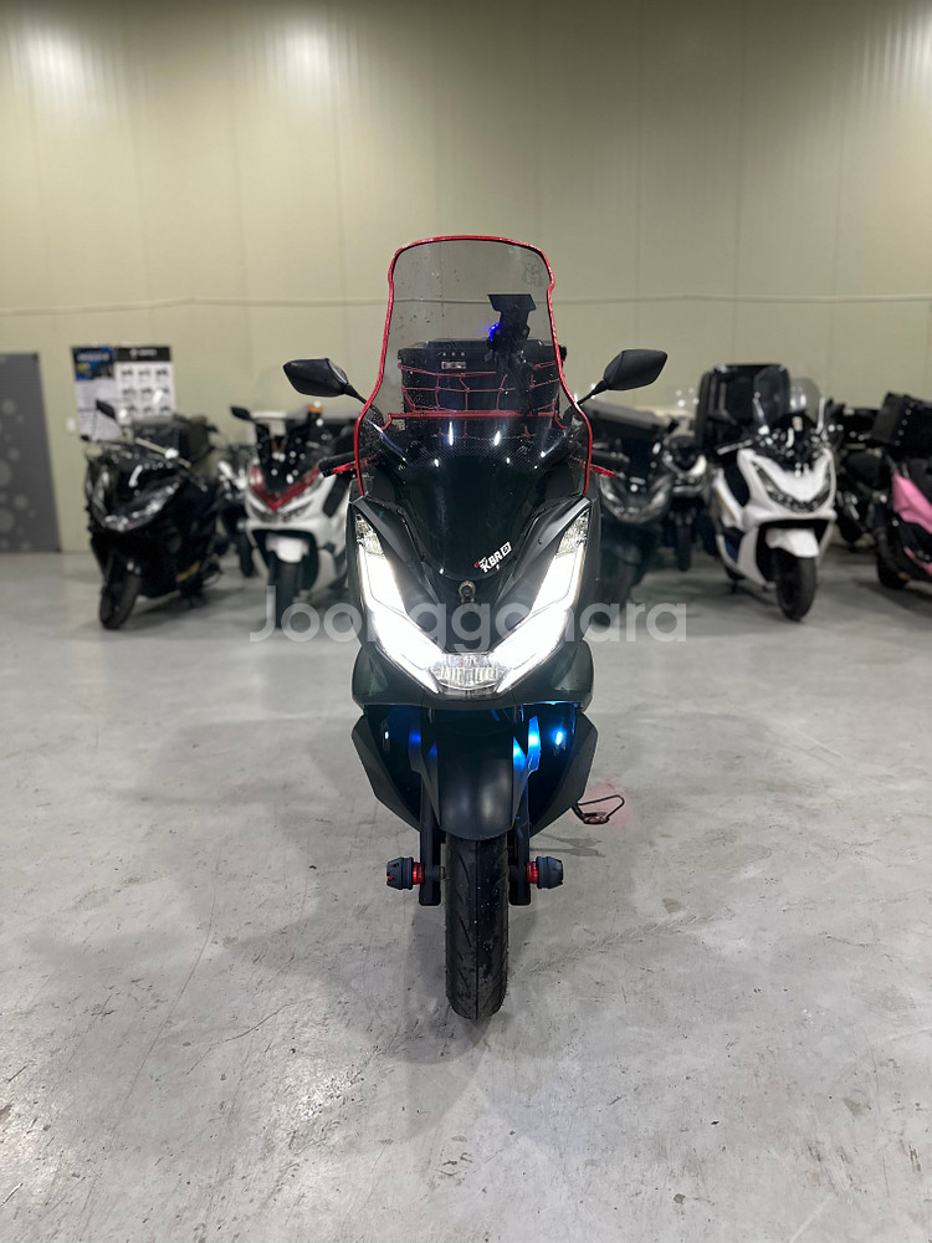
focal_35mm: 24
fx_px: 862
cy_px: 622
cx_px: 466
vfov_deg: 71.6
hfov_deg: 56.8
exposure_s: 1/60
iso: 320
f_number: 1.78
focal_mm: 6.86
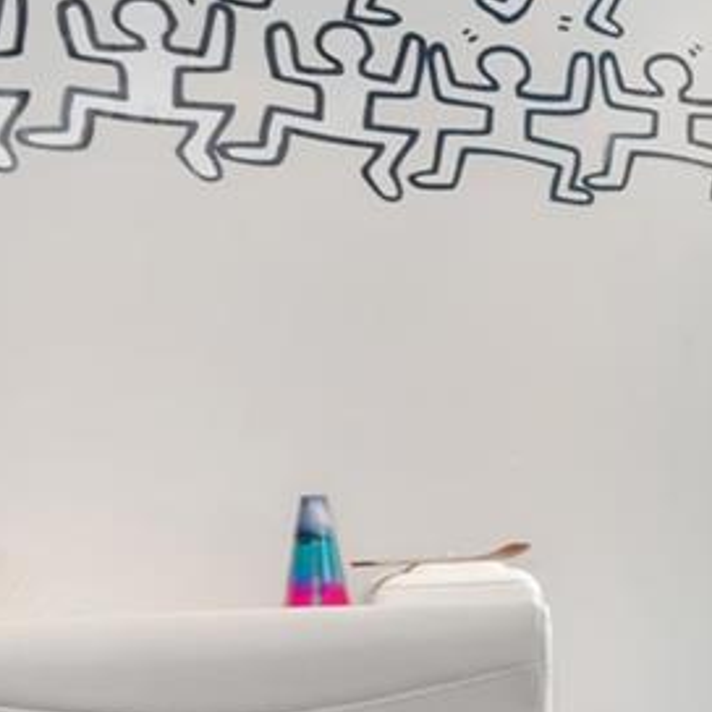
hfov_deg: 13.8
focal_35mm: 80
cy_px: 442
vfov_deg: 21.6
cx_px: 1788
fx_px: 1862
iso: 400
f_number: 8
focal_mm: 16
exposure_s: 1.6
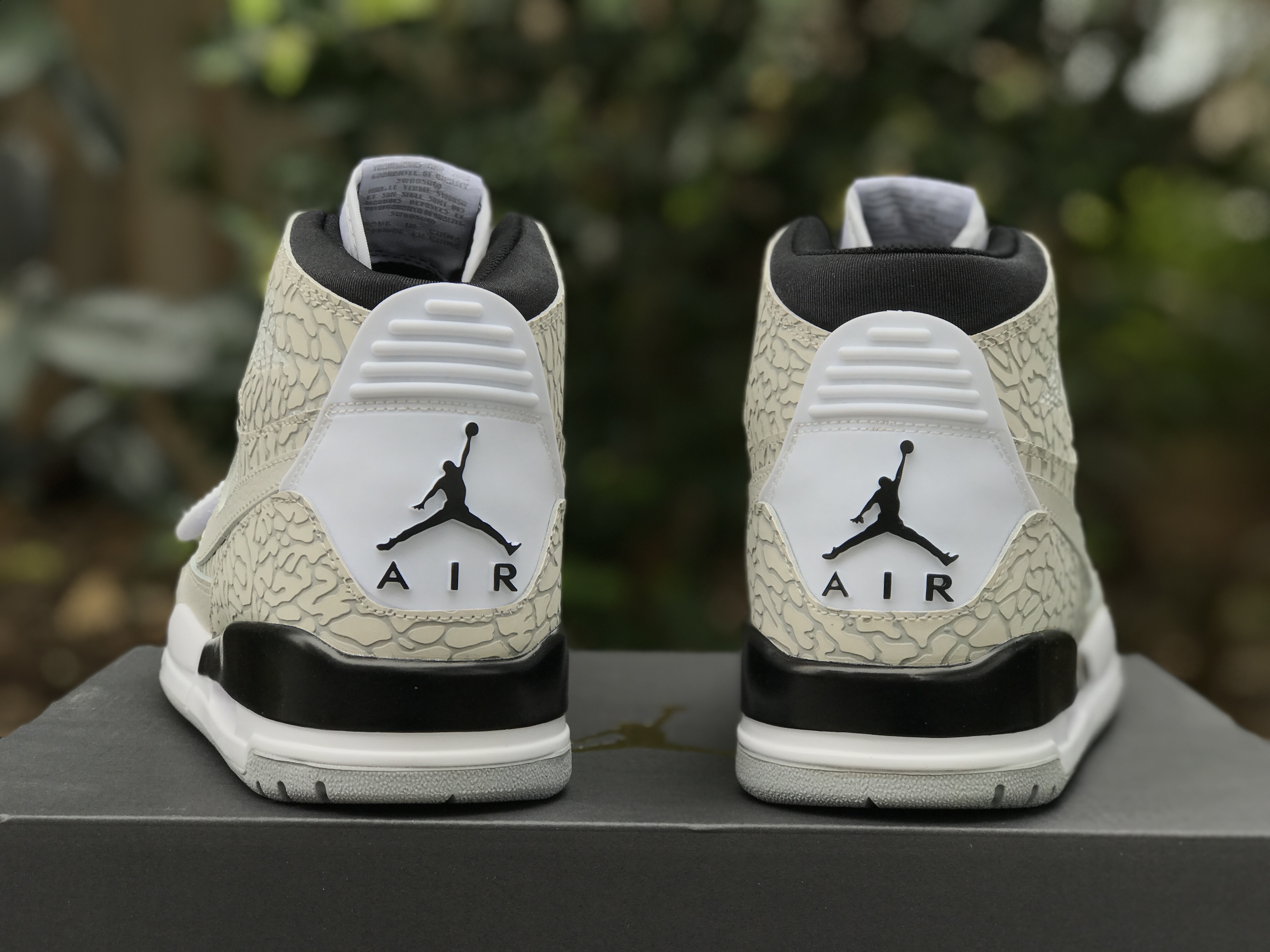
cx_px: 635
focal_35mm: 57
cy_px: 476
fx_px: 2091
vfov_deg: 25.7
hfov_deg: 33.8
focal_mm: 6.6
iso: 20
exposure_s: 1/320
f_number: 2.8
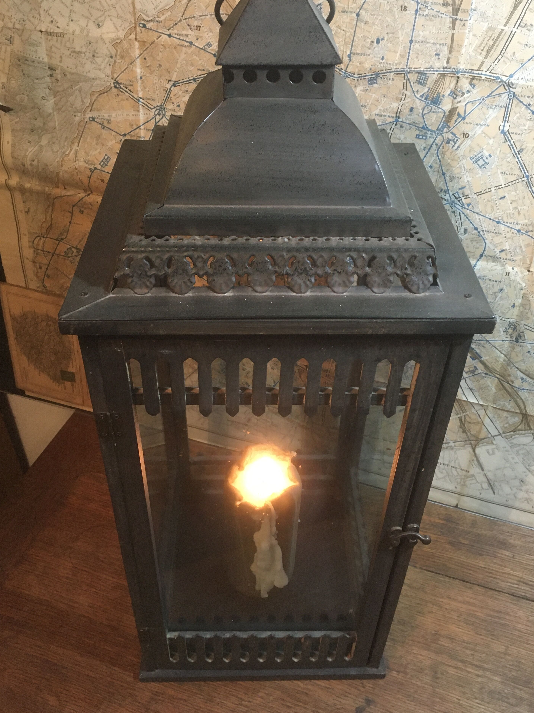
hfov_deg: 45.4
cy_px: 345
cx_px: 280
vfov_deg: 58.3
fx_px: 638
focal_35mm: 31
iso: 200
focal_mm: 4.15
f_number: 2.2
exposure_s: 1/20
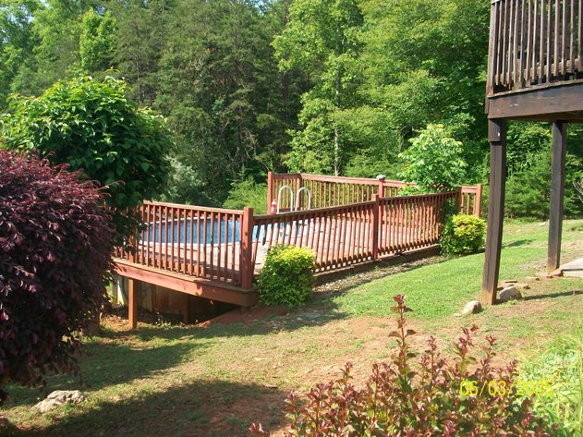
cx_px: 292
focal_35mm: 42
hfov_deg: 44.8
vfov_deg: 34.3
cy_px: 218
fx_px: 707
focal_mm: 7.1
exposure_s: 1/400
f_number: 3.2
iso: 80
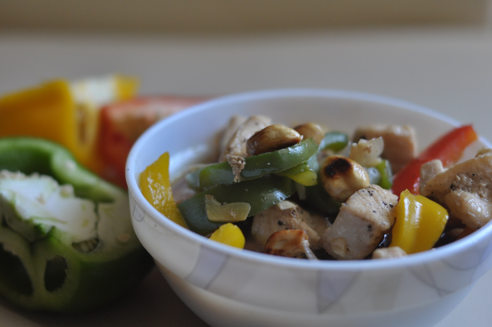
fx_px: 1024
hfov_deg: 27.0
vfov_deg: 18.1
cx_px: 246
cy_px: 164
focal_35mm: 75
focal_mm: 50
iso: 800
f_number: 3.2
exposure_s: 1/400
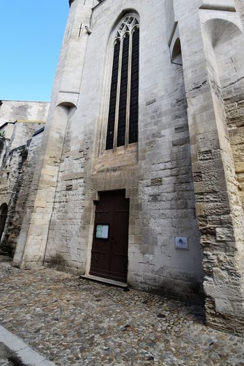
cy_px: 124
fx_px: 203
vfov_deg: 81.4
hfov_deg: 61.8
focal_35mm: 20
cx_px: 134
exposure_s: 1/250
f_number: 8
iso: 320
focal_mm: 10
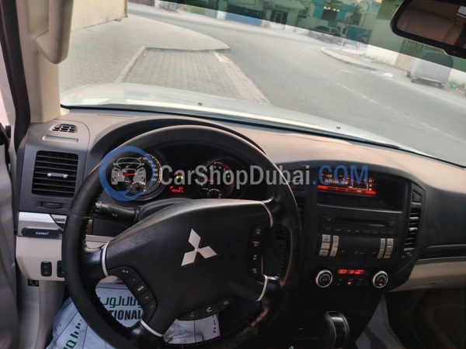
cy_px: 174
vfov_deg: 56.8
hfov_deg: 71.6
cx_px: 233
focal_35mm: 24
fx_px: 323
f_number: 1.75
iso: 255
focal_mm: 5.25
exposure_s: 1/25
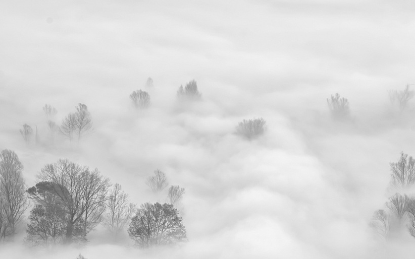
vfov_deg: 6.2
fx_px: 2387
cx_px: 107
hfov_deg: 9.9
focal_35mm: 211
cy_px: 269
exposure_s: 1/5
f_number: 10
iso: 100
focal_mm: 105
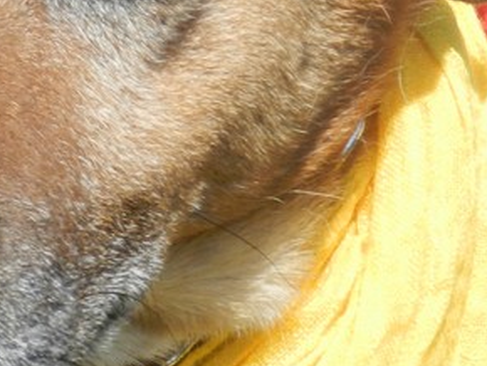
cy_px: 102
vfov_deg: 2.2
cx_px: -129
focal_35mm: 674
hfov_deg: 2.9
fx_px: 9490
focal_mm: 34
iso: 160
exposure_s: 1/400
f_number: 5.5
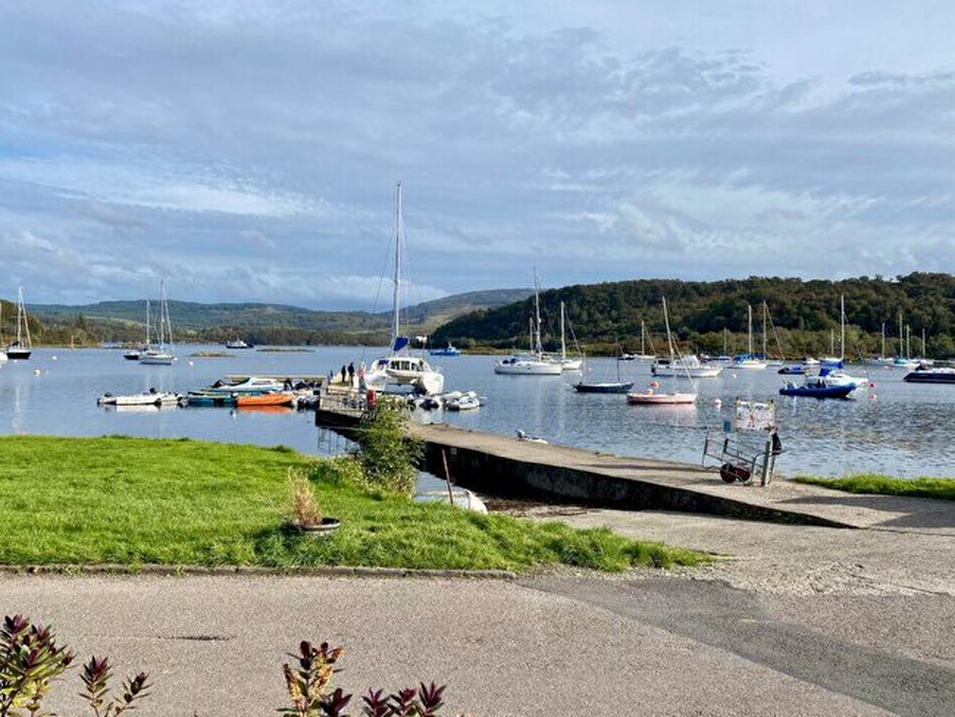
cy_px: 340
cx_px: 475
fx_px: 773
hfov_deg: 63.4
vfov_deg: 49.8
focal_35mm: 28
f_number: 1.8
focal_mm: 4.25
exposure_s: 1/2967
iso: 32
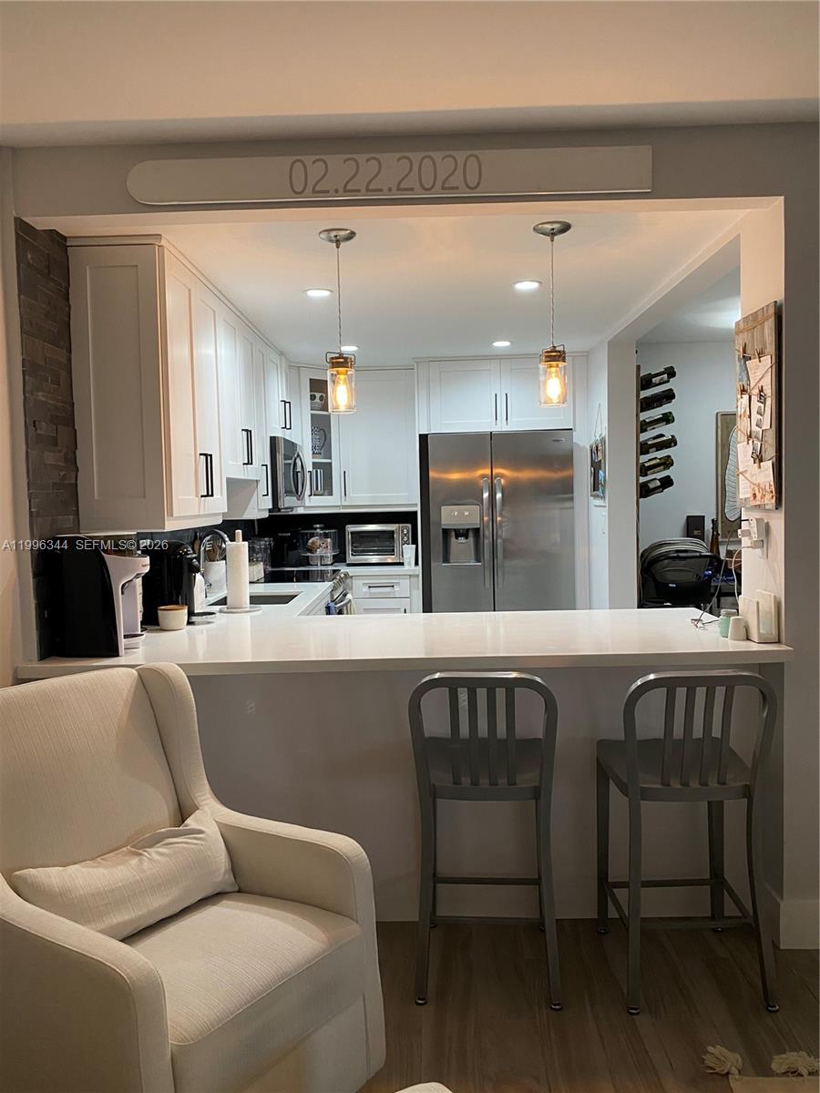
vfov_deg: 67.3
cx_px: 410
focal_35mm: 26
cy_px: 546
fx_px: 821
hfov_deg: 53.1
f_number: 1.8
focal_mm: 4.25
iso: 125
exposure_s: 1/60
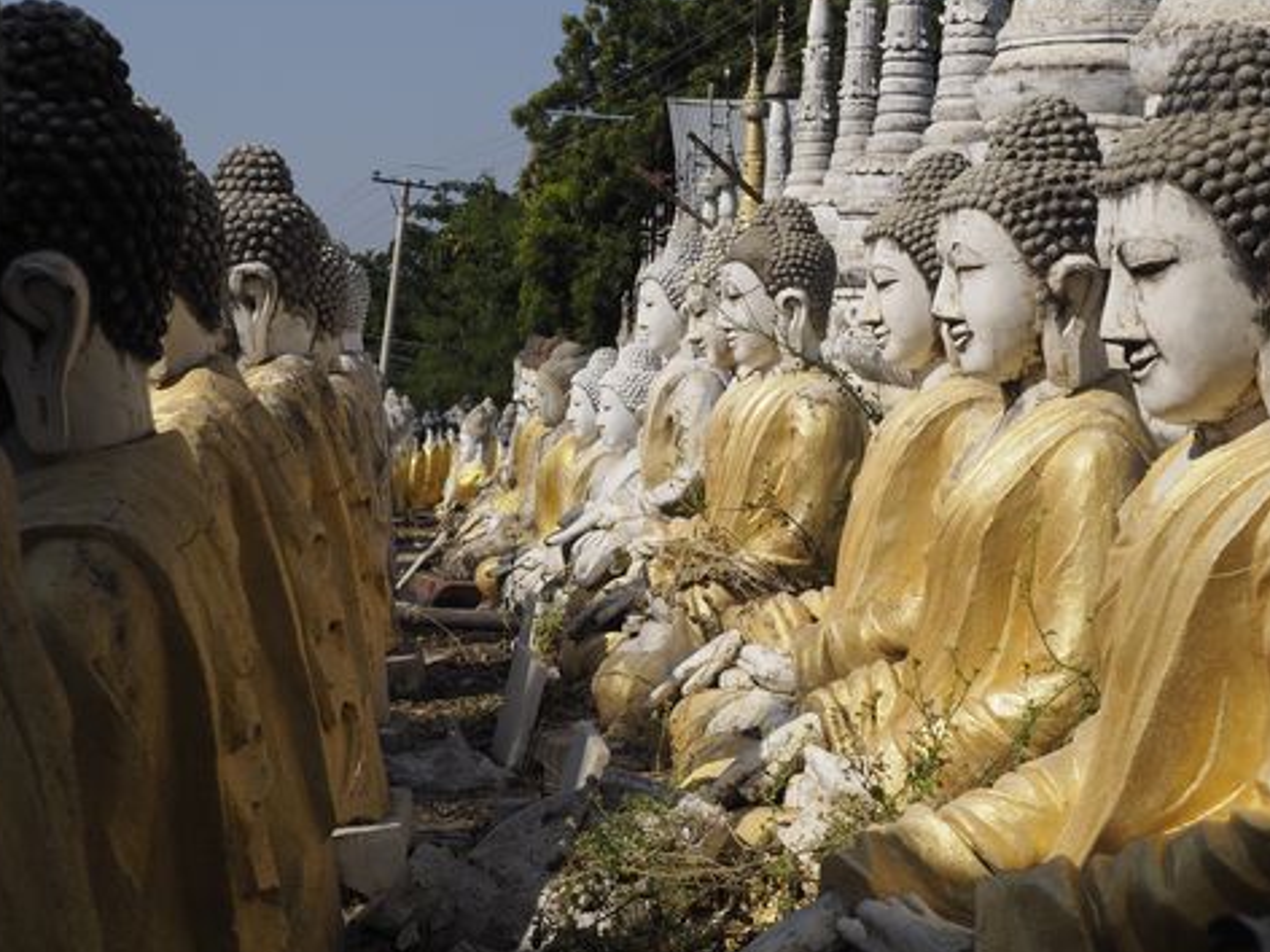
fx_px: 2642
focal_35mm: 72
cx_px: 632
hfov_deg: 27.0
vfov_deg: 20.4
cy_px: 467
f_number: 11
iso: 200
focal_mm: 34
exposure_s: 1/500
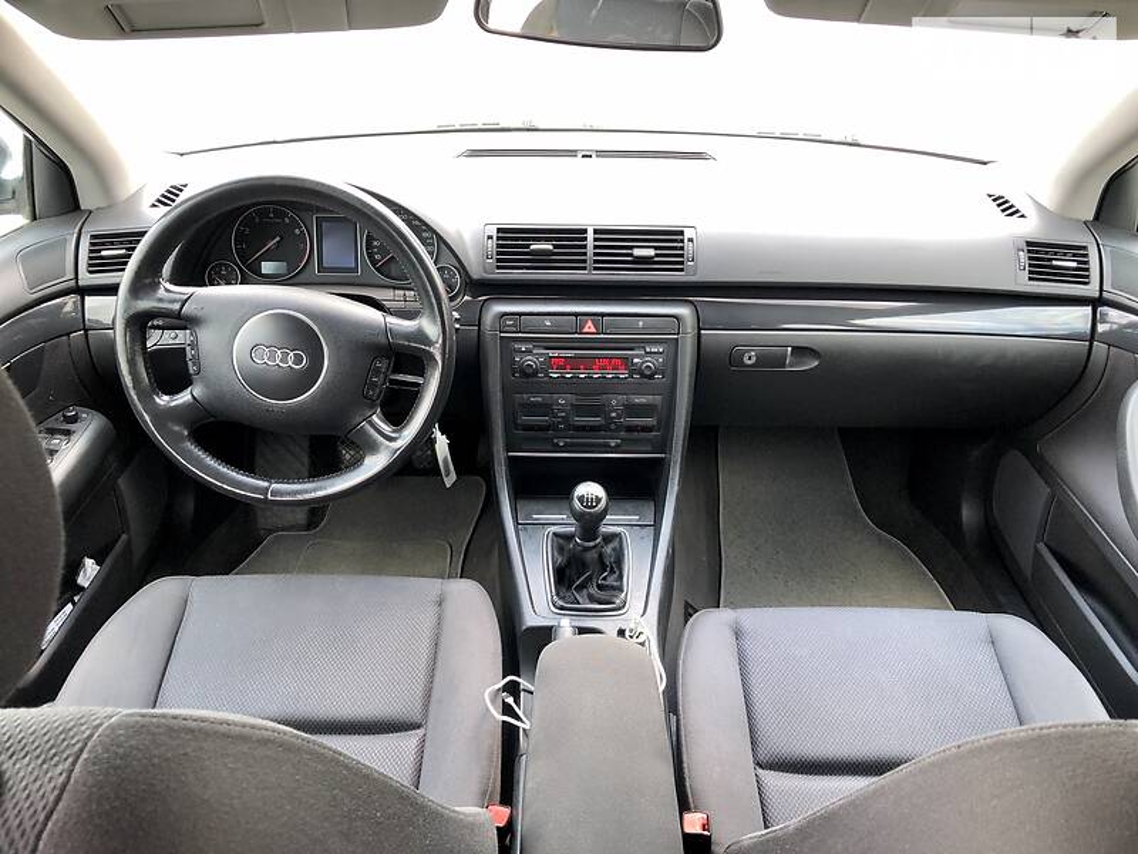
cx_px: 569
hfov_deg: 63.4
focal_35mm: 28
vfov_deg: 49.7
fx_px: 920
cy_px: 427
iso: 32
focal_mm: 4
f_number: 1.8
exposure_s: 1/49
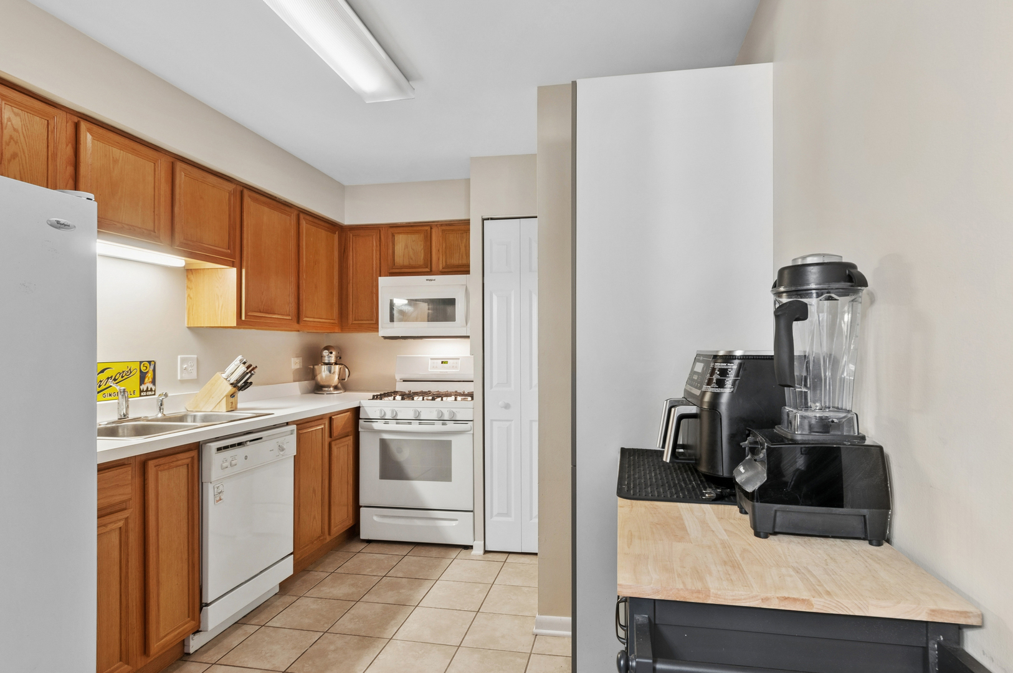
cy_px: 336
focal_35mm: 18
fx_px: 506
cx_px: 506
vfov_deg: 67.2
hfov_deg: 90.1
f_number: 8
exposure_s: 1/1.67
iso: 250
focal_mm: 12
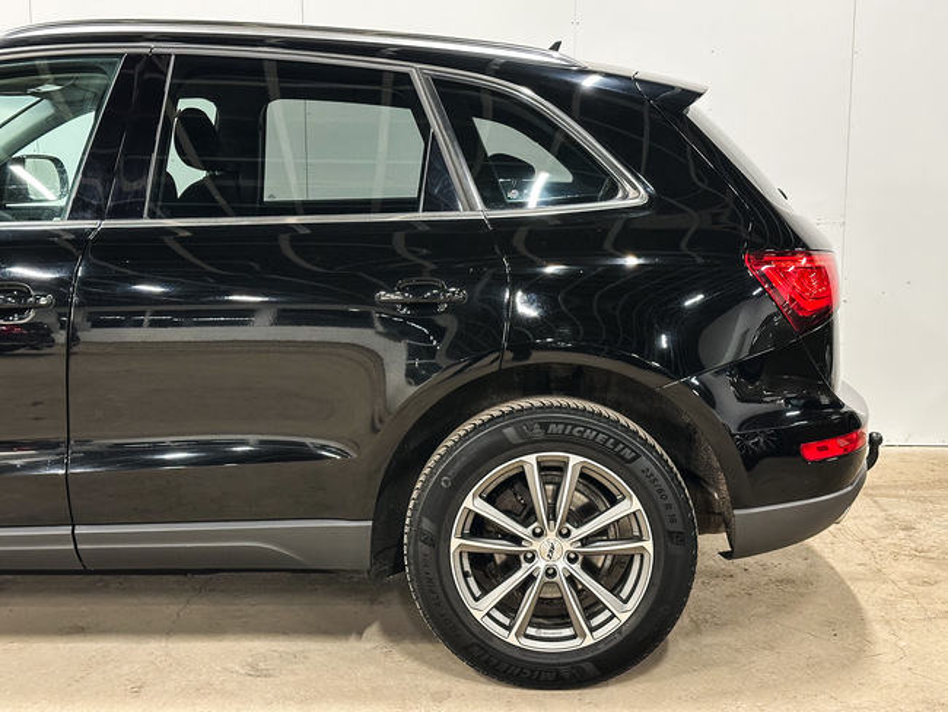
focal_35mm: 48
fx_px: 1315
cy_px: 356
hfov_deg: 39.6
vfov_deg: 30.3
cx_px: 474
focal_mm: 6.86
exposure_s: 1/25
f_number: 1.8
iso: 500
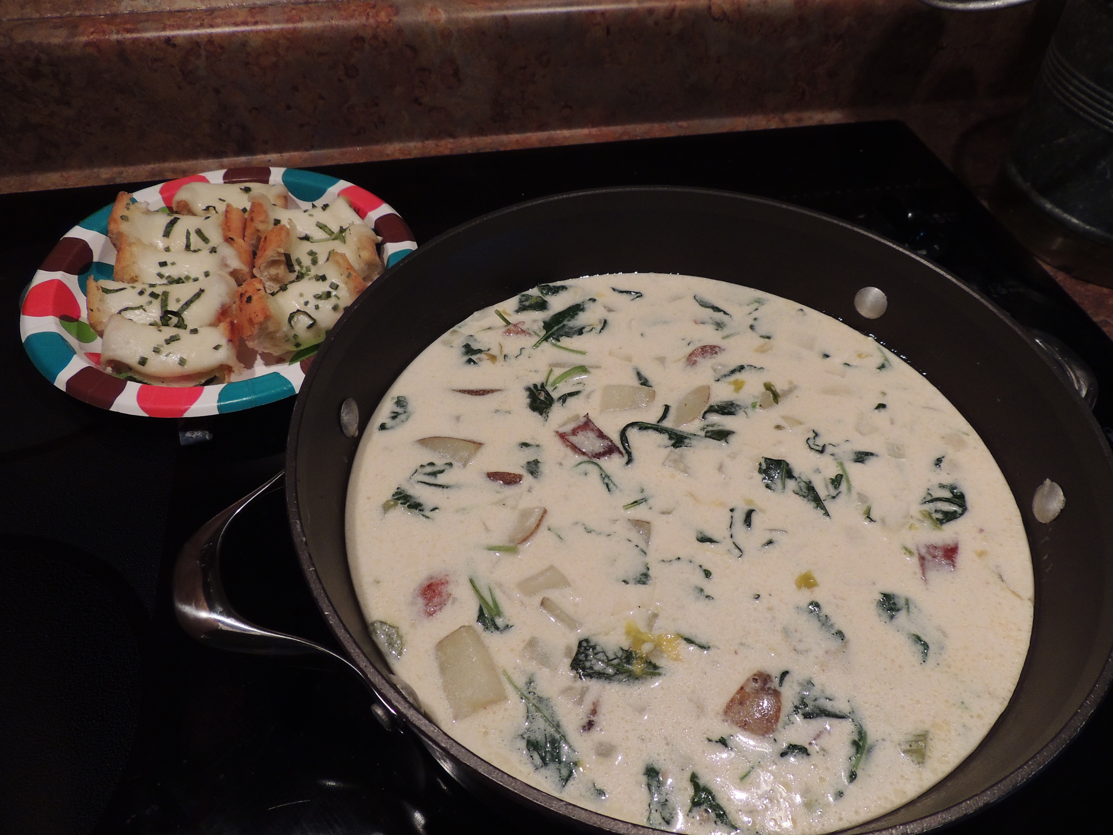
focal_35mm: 24
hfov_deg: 71.6
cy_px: 418
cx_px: 556
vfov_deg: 56.8
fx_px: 772
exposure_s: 1/25
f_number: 3
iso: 400
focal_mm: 4.3
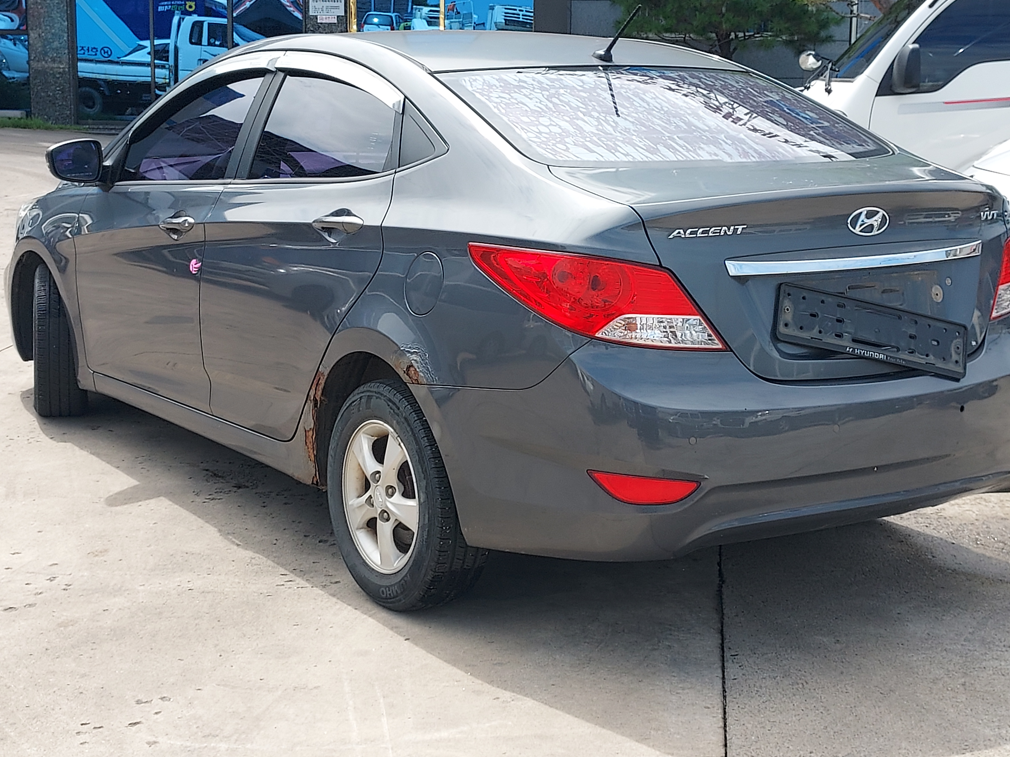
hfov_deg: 63.4
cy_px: 339
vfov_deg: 49.7
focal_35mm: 28
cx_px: 529
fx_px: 817
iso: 40
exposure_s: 1/738
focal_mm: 4.6
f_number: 1.8
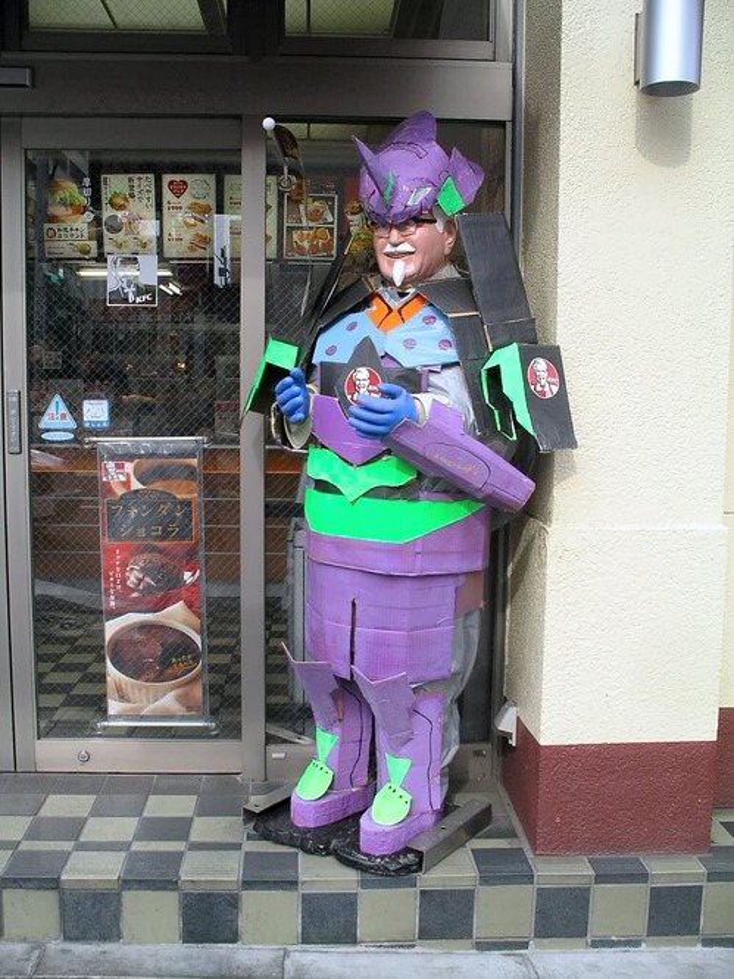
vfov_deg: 50.2
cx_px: 367
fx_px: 1047
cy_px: 490
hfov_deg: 38.6
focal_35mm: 37
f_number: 5.6
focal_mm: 7.8
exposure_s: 1/116
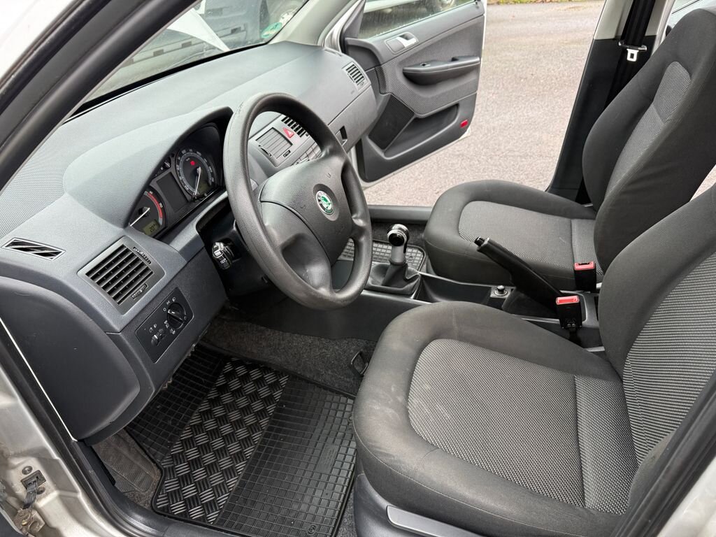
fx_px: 496
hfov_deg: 71.6
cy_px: 268
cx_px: 358
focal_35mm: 24
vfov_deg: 56.8
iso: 160
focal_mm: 6.76
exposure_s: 1/121
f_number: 1.78
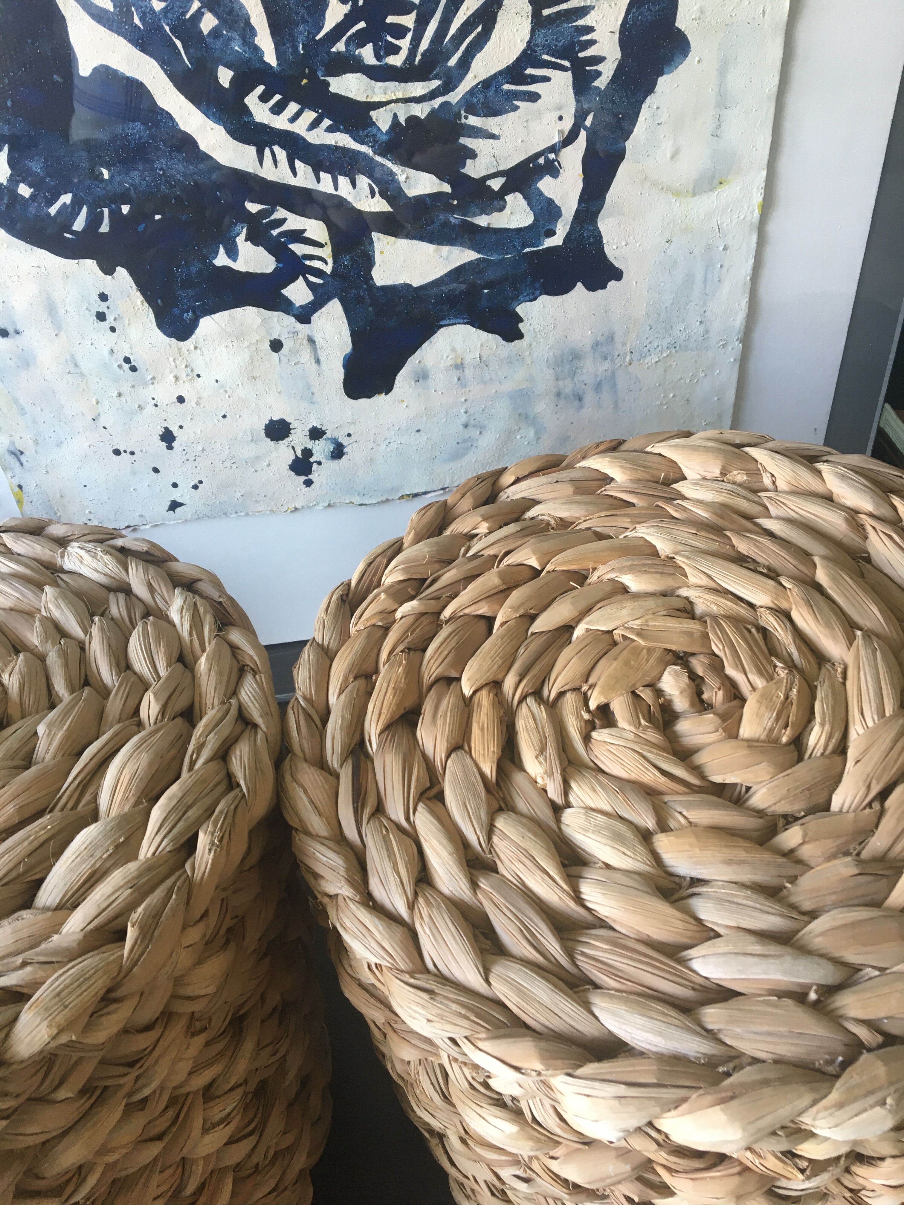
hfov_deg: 48.2
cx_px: 452
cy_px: 602
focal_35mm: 29
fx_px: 1010
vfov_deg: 61.7
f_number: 2.2
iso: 80
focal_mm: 4.15
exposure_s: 1/33
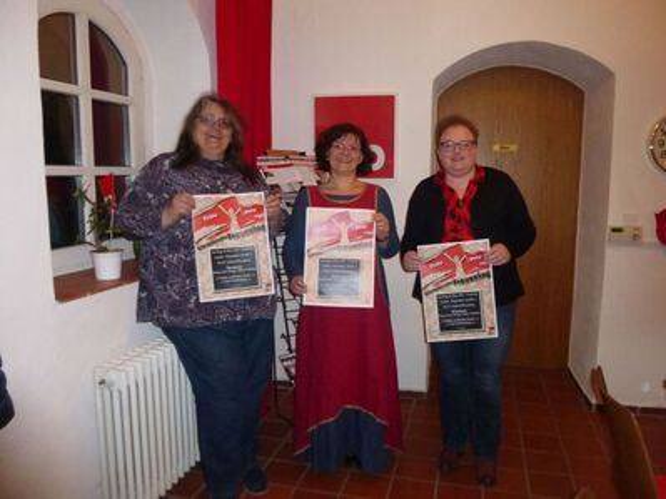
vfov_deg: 51.3
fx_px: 519
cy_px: 250
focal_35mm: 27
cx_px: 333
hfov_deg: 65.3
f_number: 3.3
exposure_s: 1/60
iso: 800
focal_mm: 4.9
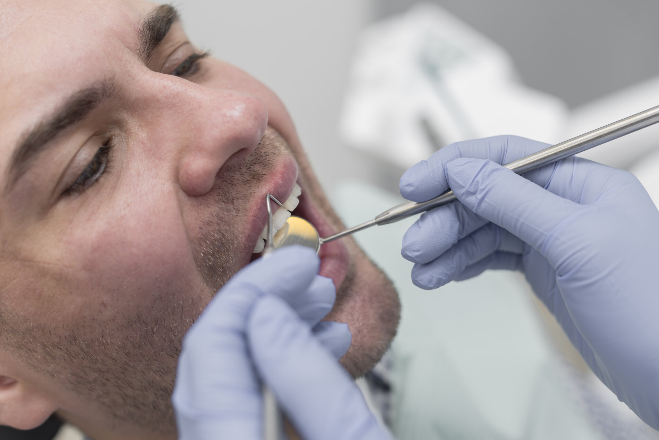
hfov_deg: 39.6
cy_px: 220
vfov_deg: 27.0
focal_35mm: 50
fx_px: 916
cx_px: 330
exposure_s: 1/100
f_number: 3.5
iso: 125
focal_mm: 50
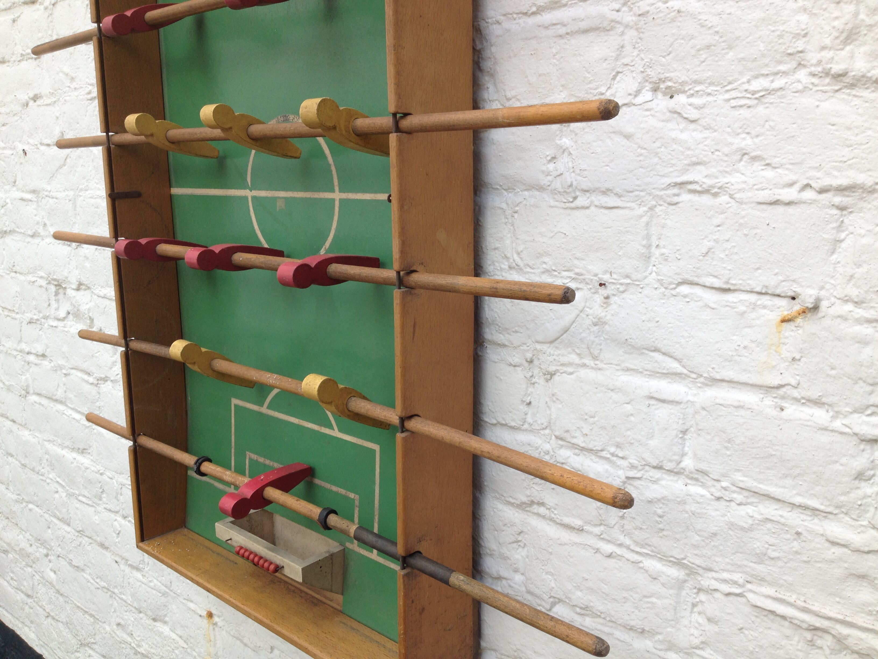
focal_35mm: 35
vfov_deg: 40.7
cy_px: 330
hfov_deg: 52.6
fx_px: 888
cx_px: 439
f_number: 2.4
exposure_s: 1/224
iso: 50
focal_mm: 4.28
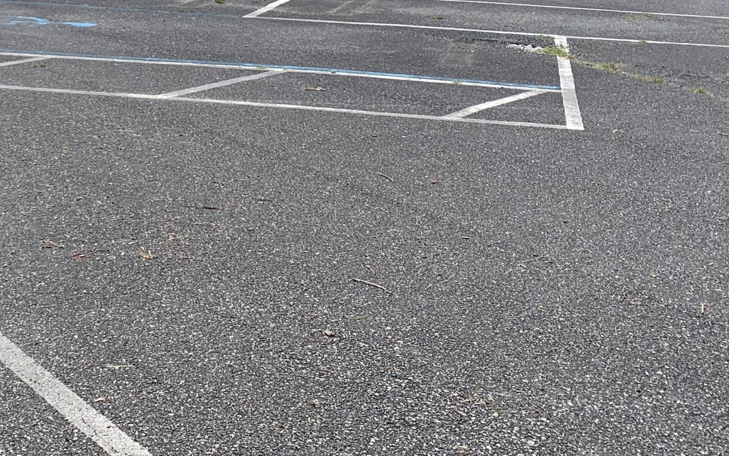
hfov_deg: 30.4
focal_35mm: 66
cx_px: 159
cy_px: -97
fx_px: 1311
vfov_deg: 18.6
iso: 25
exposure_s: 1/4464
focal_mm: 4.25
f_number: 1.8
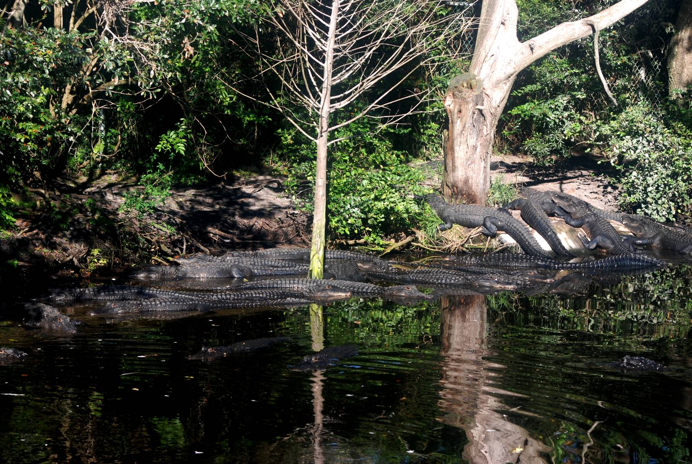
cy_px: 232
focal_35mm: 129
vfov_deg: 10.7
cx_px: 346
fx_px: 2483
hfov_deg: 15.9
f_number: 5.6
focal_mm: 86
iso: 400
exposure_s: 1/500
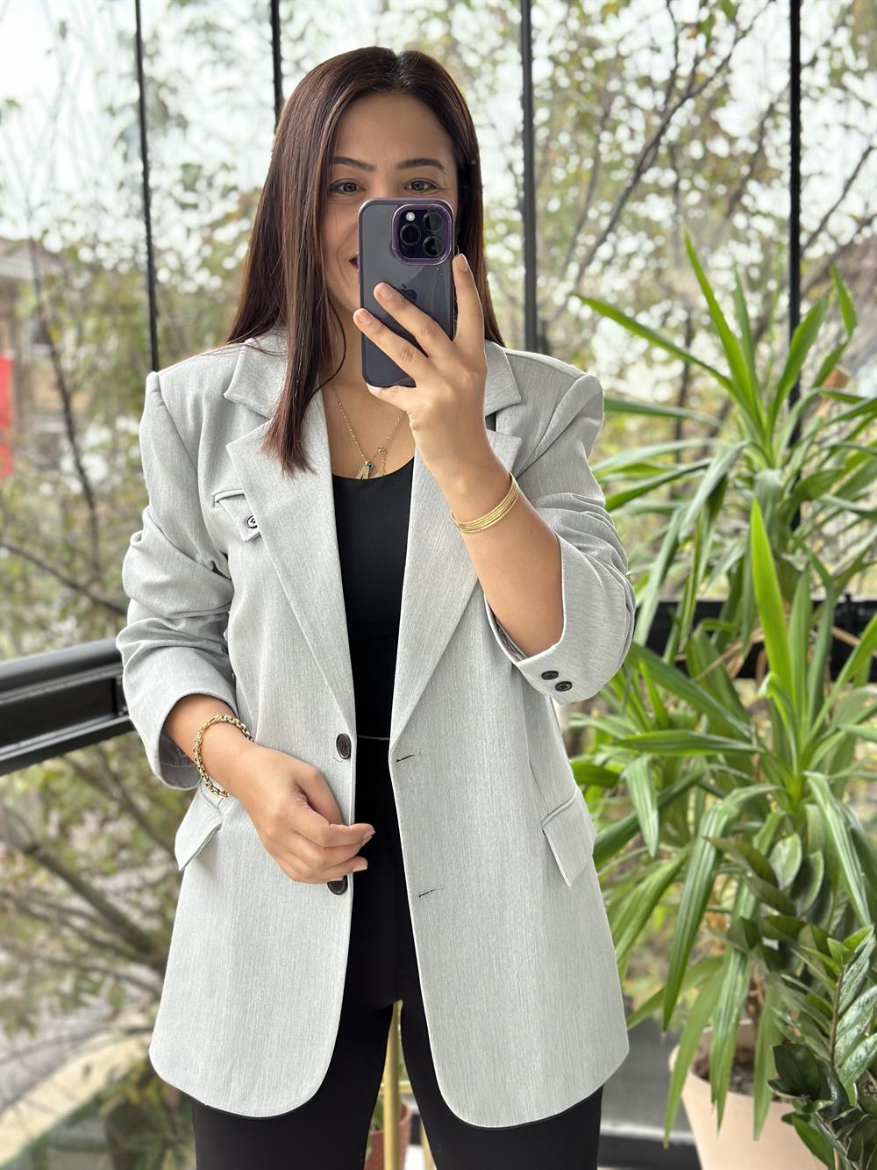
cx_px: 438
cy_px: 585
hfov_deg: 30.3
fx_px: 1621
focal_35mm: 48
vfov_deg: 39.7
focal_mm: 6.86
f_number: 1.78
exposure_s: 1/60
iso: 200
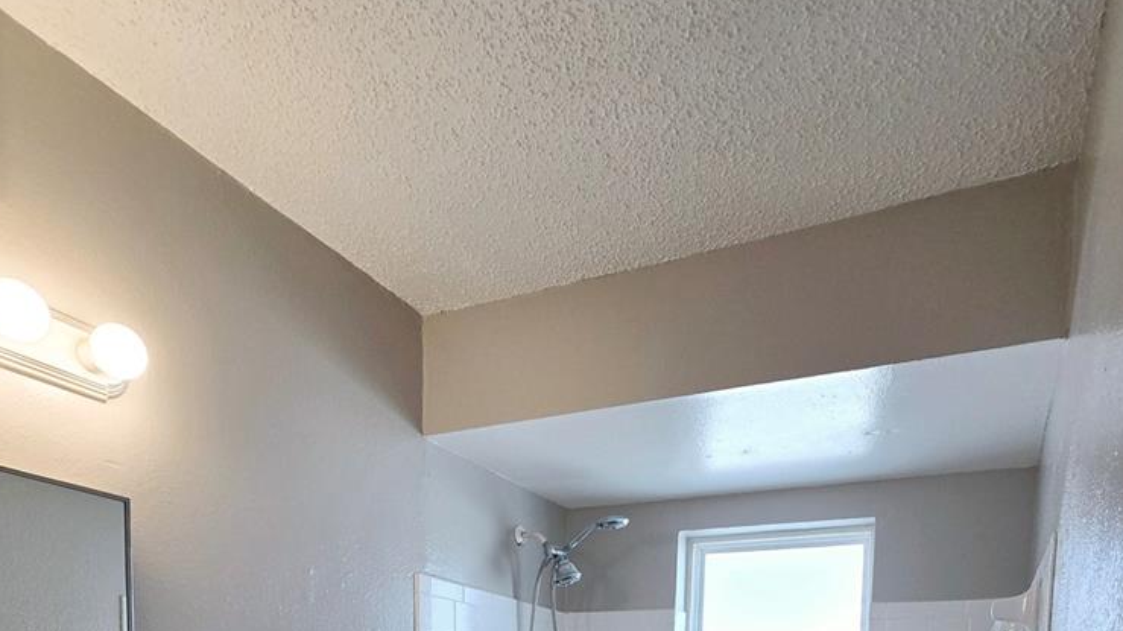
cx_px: 610
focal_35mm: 23
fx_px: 685
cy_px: 772
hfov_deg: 78.5
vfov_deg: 36.8
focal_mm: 2.2
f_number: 2.2
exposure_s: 1/120
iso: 64
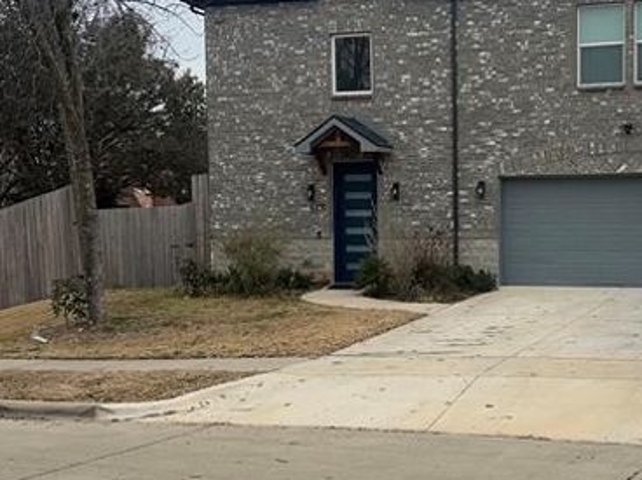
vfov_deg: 34.3
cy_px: 247
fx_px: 778
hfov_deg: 43.7
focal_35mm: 42
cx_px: 462
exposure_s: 1/1901
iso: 50
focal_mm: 5.7
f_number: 1.5
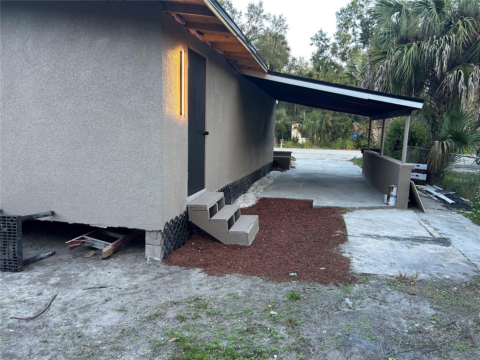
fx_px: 361
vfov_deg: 53.1
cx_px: 240
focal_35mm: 26
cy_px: 180
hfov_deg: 67.3
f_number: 1.5
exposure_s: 1/121
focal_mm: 5.7
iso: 125
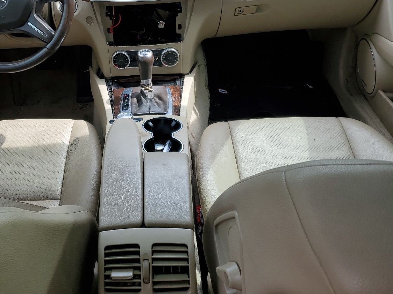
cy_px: 108
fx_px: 420
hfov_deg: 49.4
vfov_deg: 38.4
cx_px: 134
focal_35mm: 37
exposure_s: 1/385
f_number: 1.5
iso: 50
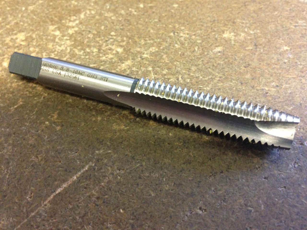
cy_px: 115
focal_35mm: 33
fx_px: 293
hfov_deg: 55.4
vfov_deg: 42.9
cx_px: 154
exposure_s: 1/15
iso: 500
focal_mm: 4.12
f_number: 2.4
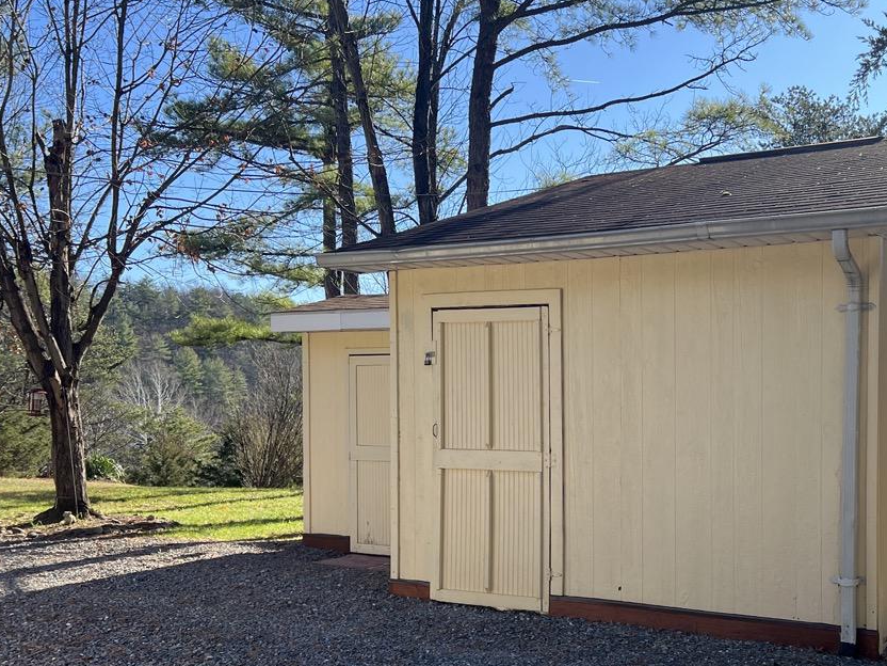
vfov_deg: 35.8
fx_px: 1025
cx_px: 638
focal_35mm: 40
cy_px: 417
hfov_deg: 45.6
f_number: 1.5
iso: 50
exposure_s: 1/1395
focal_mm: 5.7
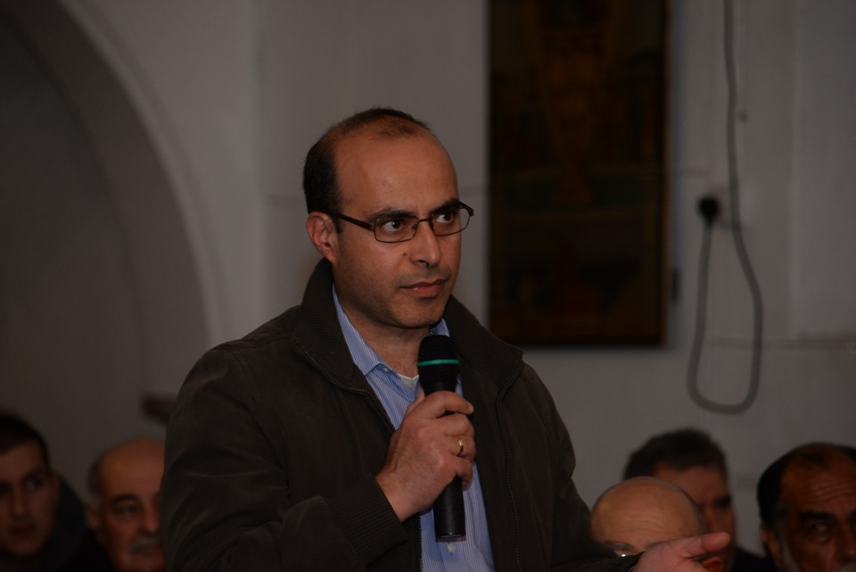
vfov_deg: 6.3
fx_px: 5233
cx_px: 428
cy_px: 286
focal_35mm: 220
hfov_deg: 9.4
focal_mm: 220
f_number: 6.3
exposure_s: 1/60
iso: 1000
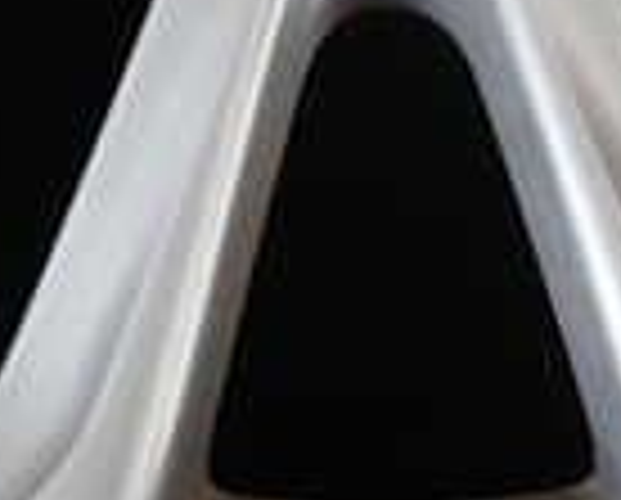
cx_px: 342
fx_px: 1952
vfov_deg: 13.8
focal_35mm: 106
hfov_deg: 18.1
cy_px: -212
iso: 100
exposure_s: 1/160
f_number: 2
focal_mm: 4.5
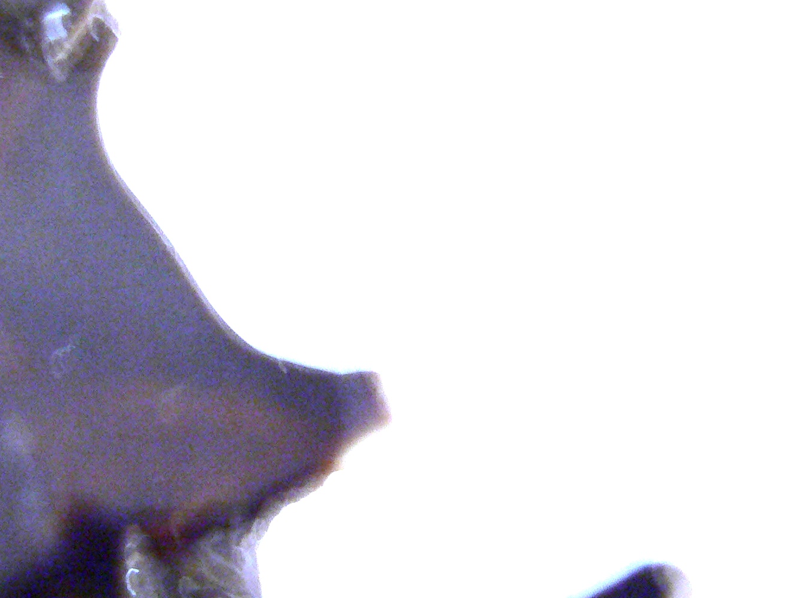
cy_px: 390
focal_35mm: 206
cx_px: 183
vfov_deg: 7.2
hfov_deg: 9.6
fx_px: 4744
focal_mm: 18
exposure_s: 1/4
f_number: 2.8
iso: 200
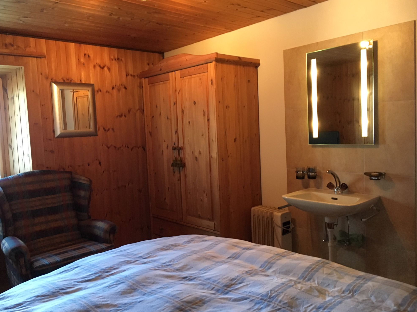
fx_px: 361
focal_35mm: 30
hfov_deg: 60.0
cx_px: 203
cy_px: 153
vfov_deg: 46.8
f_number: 2.2
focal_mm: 4.15
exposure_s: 1/25
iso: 200
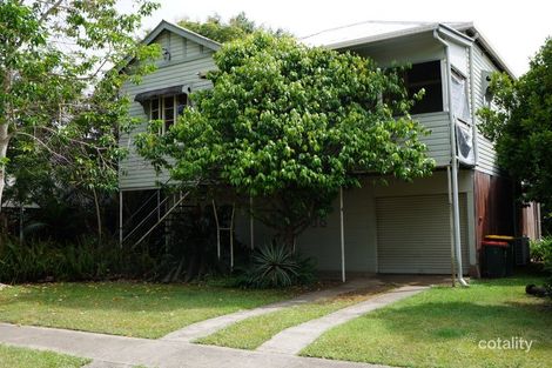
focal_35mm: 36
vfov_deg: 36.8
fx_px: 552
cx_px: 276
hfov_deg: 53.1
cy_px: 184
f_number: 11
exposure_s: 1/60
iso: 100
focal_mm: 24
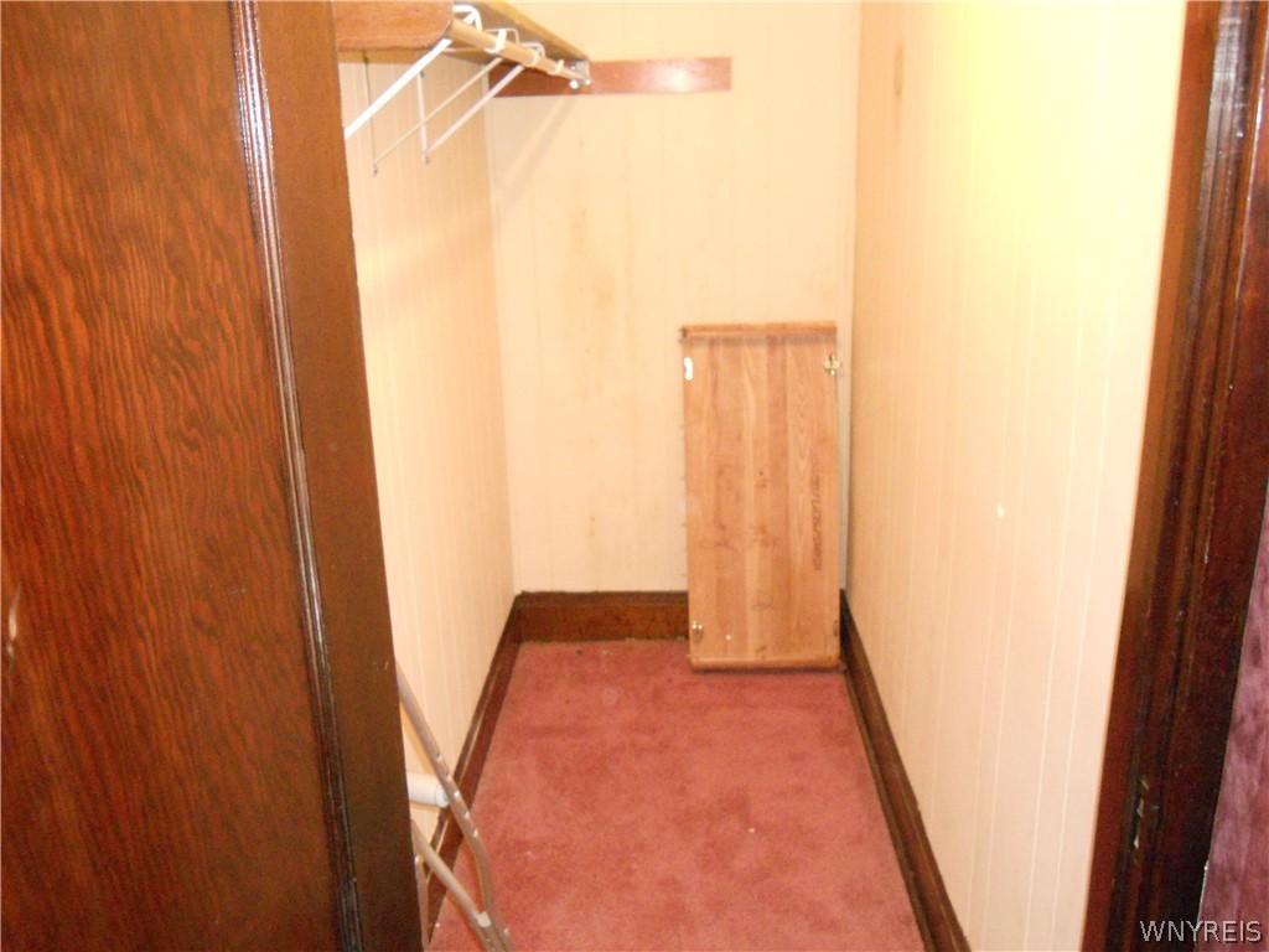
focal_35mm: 32
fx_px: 1173
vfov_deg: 44.2
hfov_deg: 56.8
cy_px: 476
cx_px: 634
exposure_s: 1/10
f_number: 3.5
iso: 800
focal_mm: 5.8
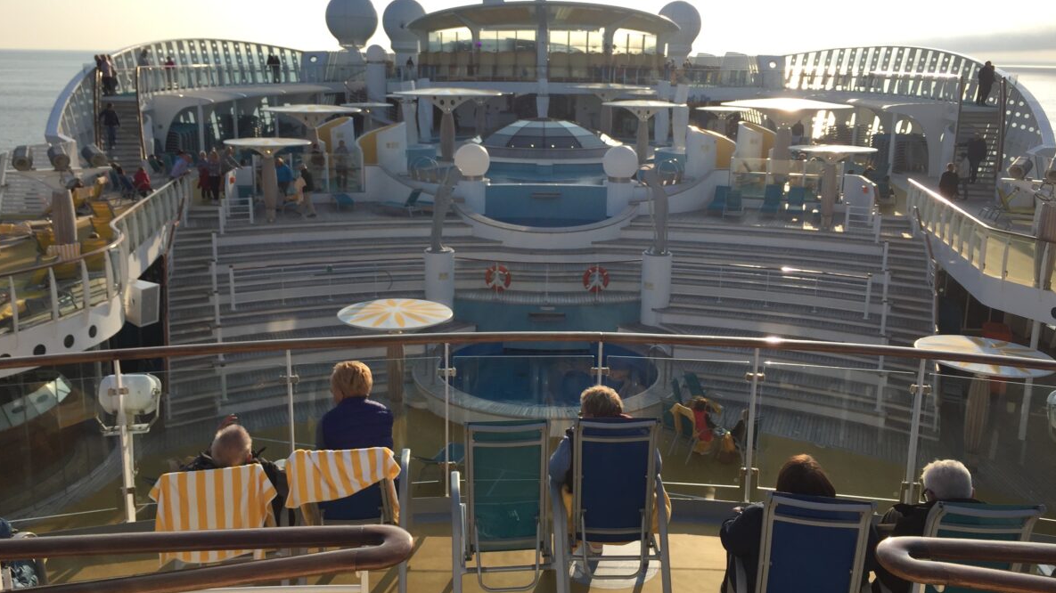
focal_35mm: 32
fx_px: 896
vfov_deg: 36.6
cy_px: 257
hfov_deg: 61.0
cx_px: 528
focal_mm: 4.15
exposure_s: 1/1721
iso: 32
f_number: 2.2
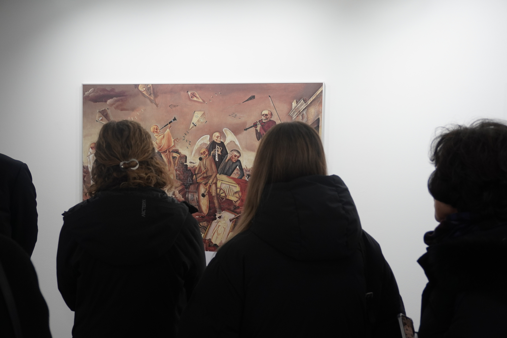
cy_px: 169
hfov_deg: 51.3
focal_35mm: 38
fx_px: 528
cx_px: 254
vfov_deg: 35.5
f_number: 4.5
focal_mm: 25
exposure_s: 1/60
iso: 400
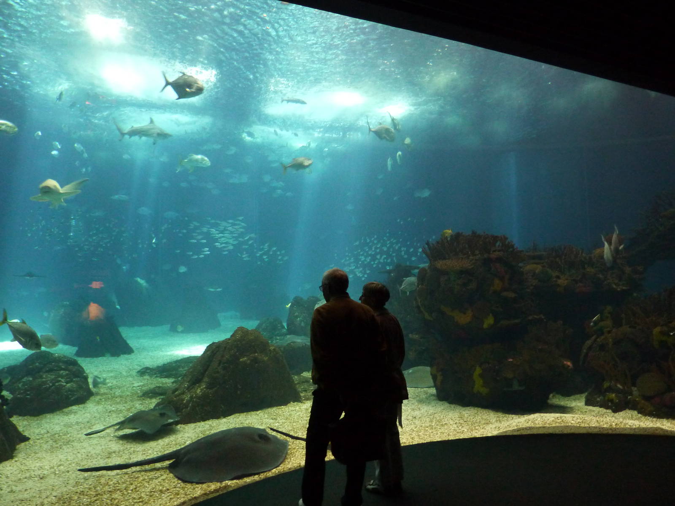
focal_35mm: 25
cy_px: 253
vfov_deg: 54.9
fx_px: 487
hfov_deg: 69.4
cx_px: 338
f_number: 3.3
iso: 400
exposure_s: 1/15
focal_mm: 4.1
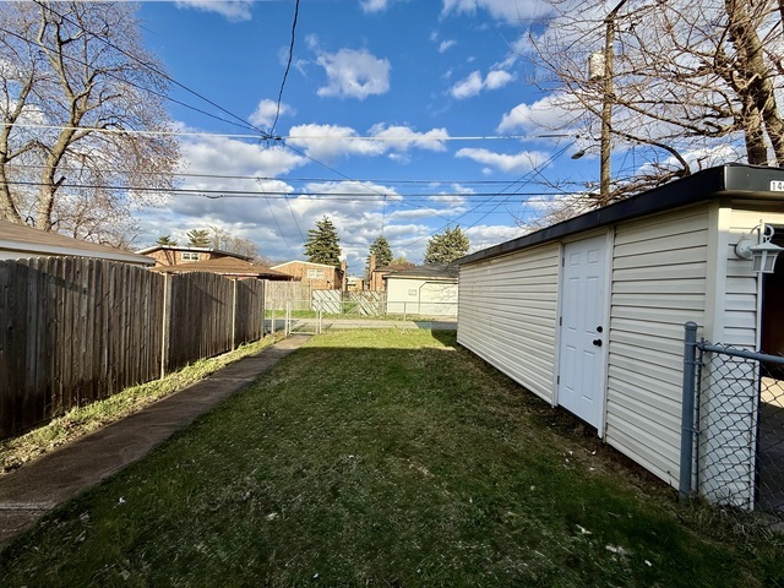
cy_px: 294
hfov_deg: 102.1
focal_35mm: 14
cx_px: 392
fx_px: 317
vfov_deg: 85.7
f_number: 2.2
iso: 50
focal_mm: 2.22
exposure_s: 1/2092
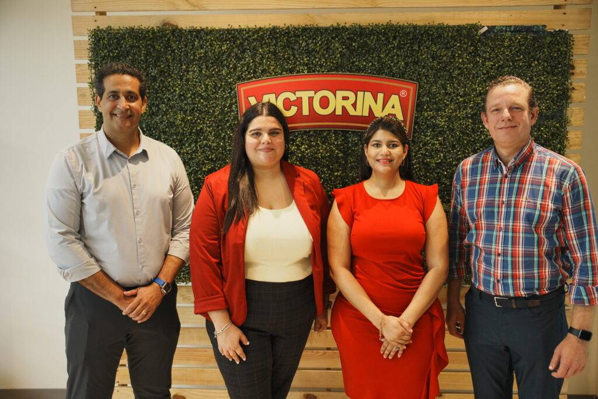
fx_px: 532
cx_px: 299
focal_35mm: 32
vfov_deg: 41.1
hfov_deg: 58.7
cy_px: 200
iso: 1000
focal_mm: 32
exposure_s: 1/200
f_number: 2.8
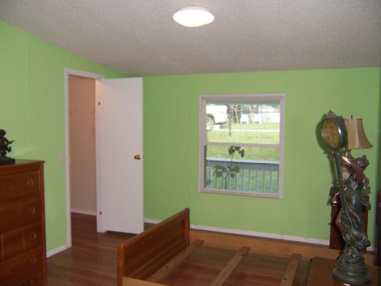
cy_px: 143
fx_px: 363
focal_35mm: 33
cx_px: 190
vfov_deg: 42.9
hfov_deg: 55.4
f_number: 2.8
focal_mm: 5.5
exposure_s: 1/60
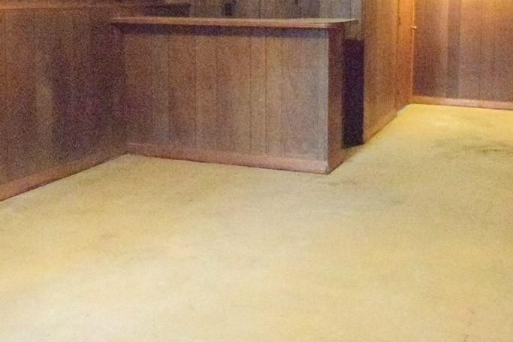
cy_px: 58
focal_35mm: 45
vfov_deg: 29.0
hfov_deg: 43.4
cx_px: 312
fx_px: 641
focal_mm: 10
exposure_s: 1/60
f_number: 8
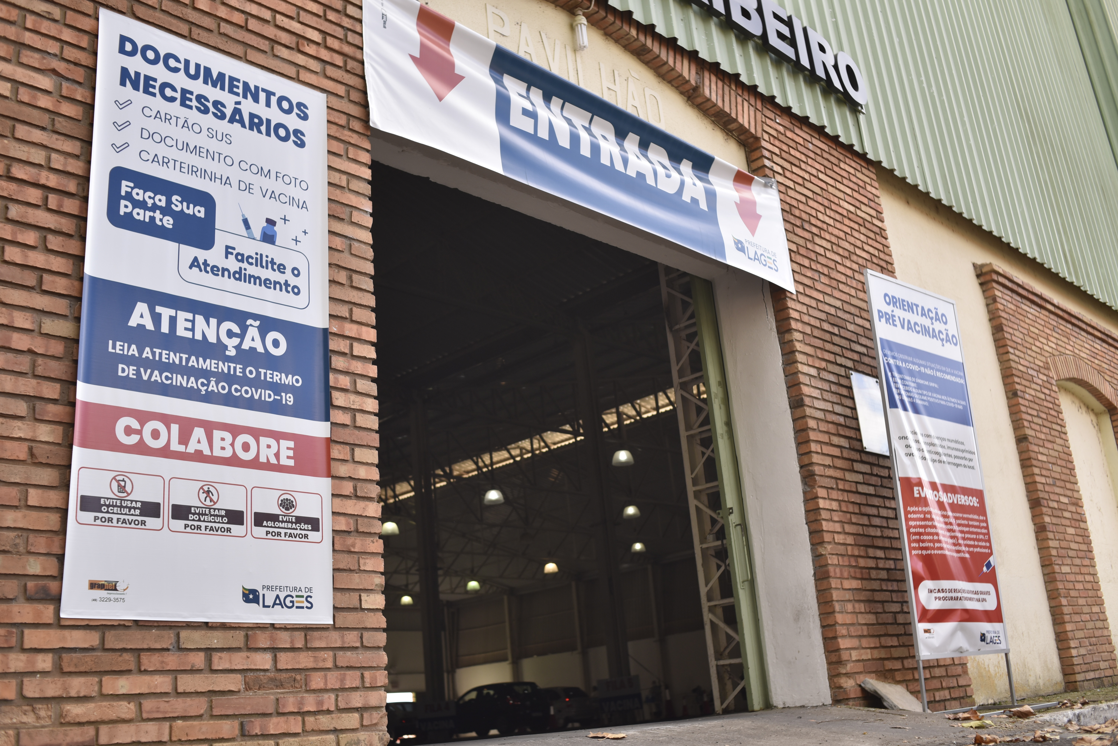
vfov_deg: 37.9
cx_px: 559
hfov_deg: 54.4
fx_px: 1087
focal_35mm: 35
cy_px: 373
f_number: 3.2
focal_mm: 35
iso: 400
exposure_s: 1/1250
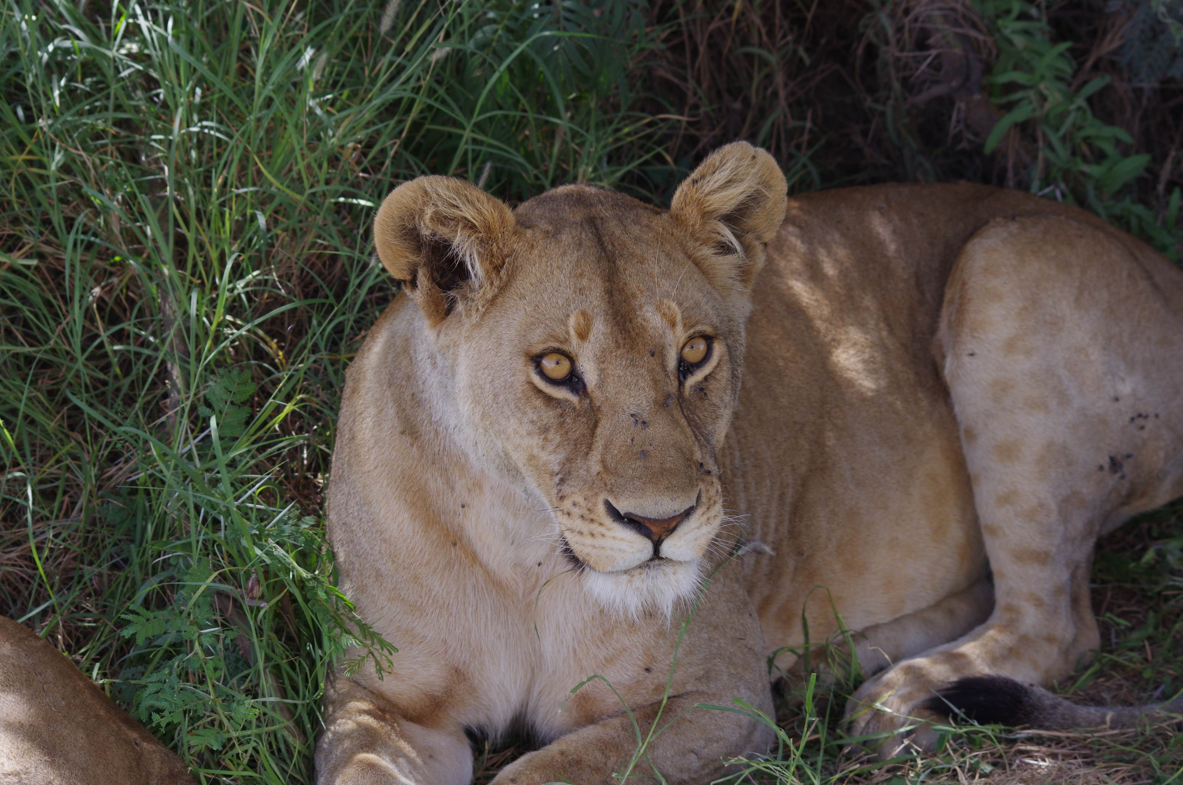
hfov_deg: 19.5
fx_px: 3446
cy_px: 392
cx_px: 592
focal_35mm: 105
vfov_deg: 13.0
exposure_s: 1/250
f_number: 7.1
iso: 400
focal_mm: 70
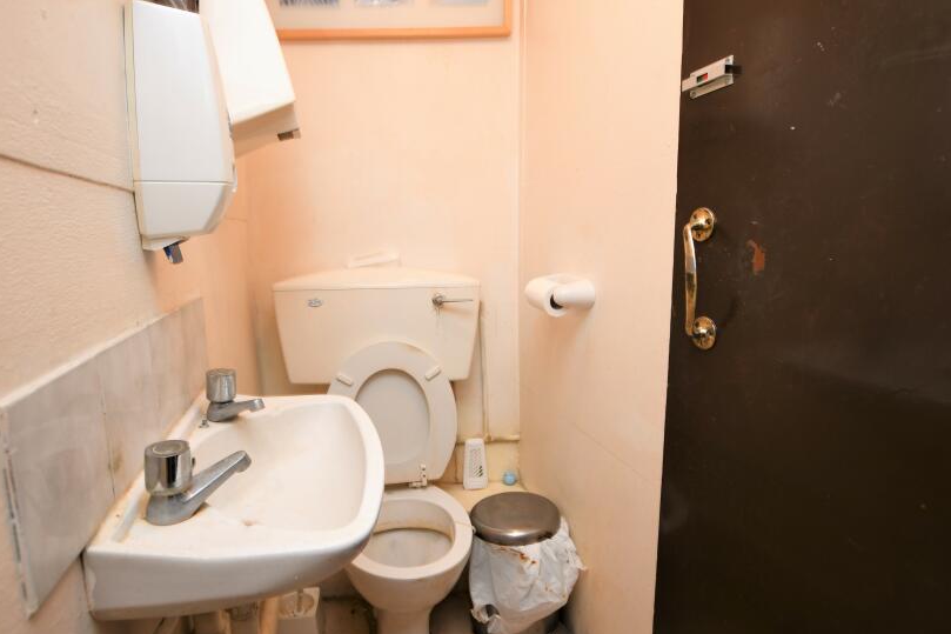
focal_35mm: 19
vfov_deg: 64.5
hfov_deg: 86.6
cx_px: 426
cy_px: 306
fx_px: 502
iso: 320
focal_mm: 10
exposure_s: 1/30
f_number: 3.5
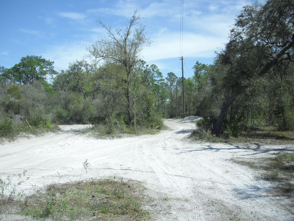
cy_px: 110
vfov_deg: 37.7
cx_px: 147
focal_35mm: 38
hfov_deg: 49.0
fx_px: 323
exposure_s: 1/320
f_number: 8
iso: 100
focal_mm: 6.2
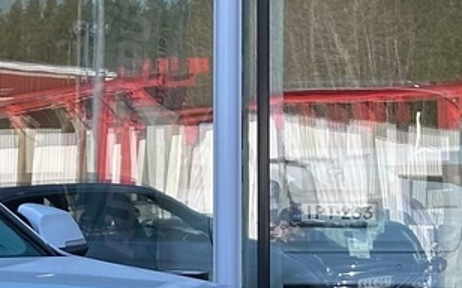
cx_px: -274
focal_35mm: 238
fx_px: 2994
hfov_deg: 8.6
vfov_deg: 5.5
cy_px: 272
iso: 64
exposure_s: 1/894
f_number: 1.78
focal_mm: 6.86
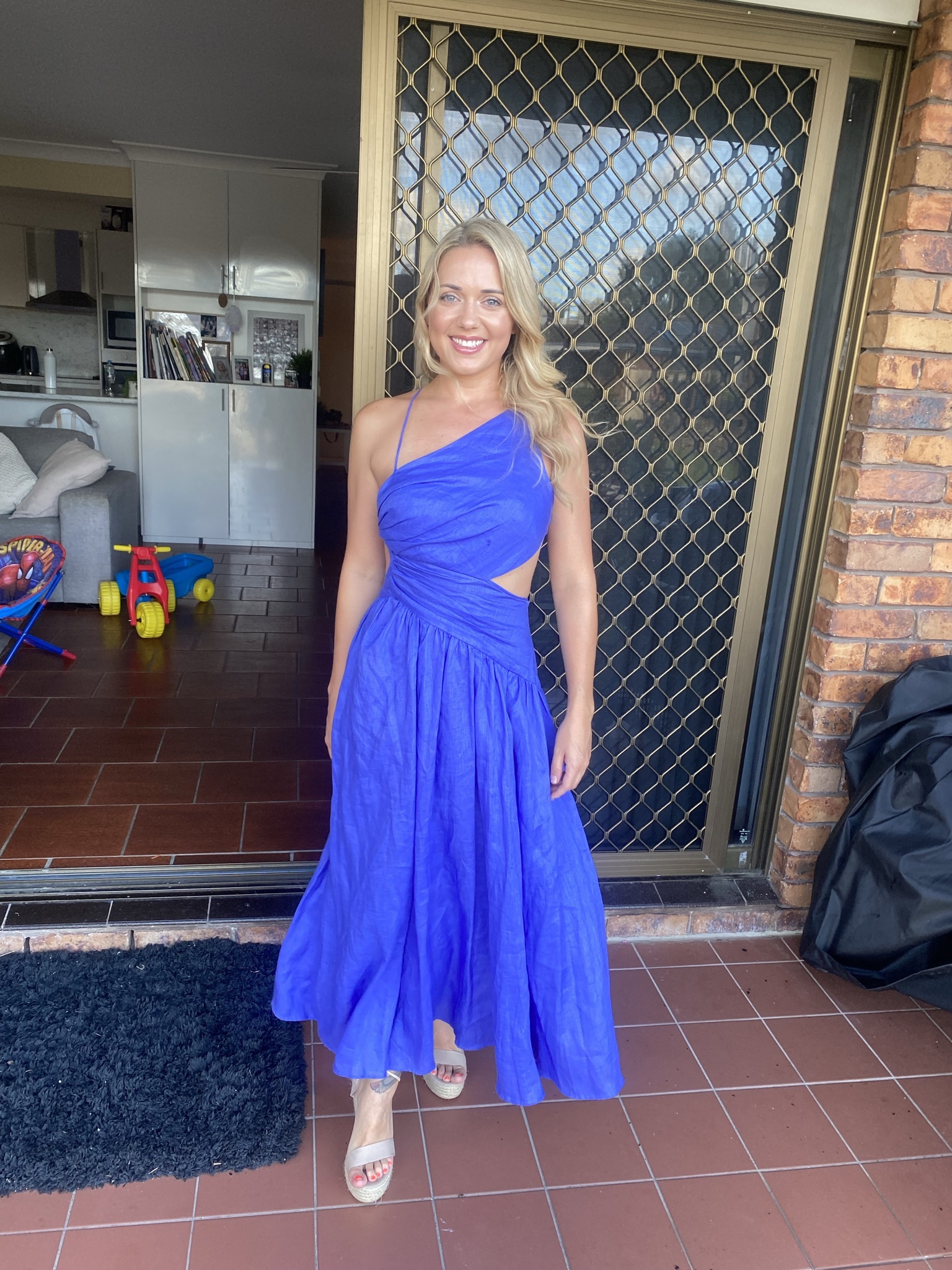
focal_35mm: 26
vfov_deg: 67.3
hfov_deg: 53.1
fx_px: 953
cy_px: 635
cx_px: 476
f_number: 1.8
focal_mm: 4.25
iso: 80
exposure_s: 1/121
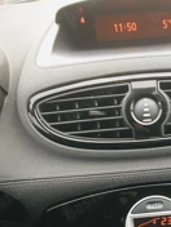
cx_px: 157
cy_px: 212
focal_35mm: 66
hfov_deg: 21.7
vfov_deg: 28.1
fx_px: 435
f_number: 2.2
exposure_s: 1/33
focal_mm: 4.15
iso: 32
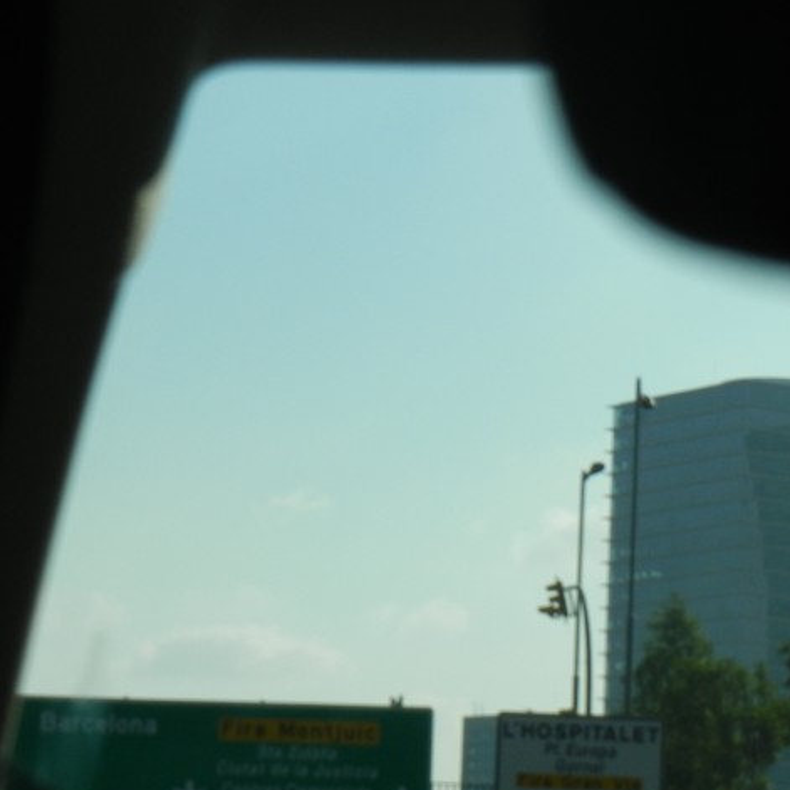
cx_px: 295
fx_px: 3821
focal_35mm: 148
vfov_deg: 11.8
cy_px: 574
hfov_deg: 11.8
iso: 160
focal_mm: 13.9
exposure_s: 1/512
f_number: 8.6
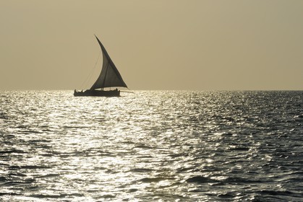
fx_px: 1684
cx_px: 152
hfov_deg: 10.3
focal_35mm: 200
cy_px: 101
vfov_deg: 6.9
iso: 200
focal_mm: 200
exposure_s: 1/640
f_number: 22
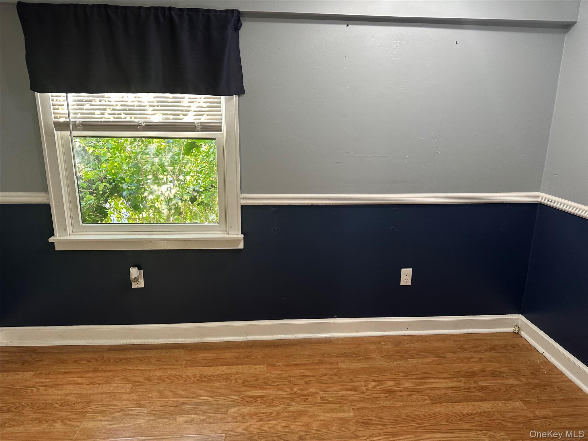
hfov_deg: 71.6
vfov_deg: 56.8
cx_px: 294
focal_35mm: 24
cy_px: 220
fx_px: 408
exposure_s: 1/60
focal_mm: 6.86
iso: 160
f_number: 1.78
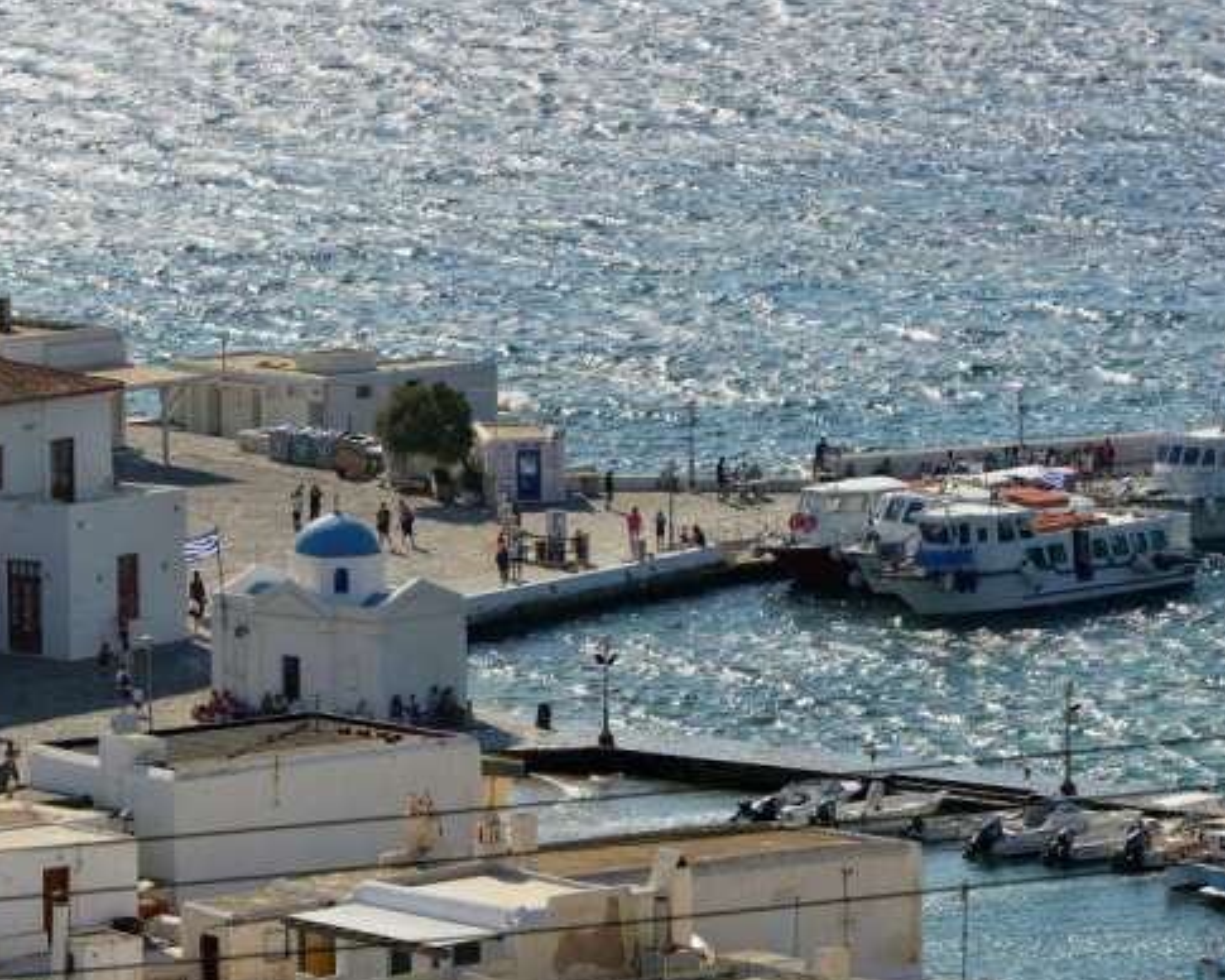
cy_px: 541
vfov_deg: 5.0
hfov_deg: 6.2
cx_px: 336
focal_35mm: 310
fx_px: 11239
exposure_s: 1/250
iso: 100
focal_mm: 200
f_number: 11
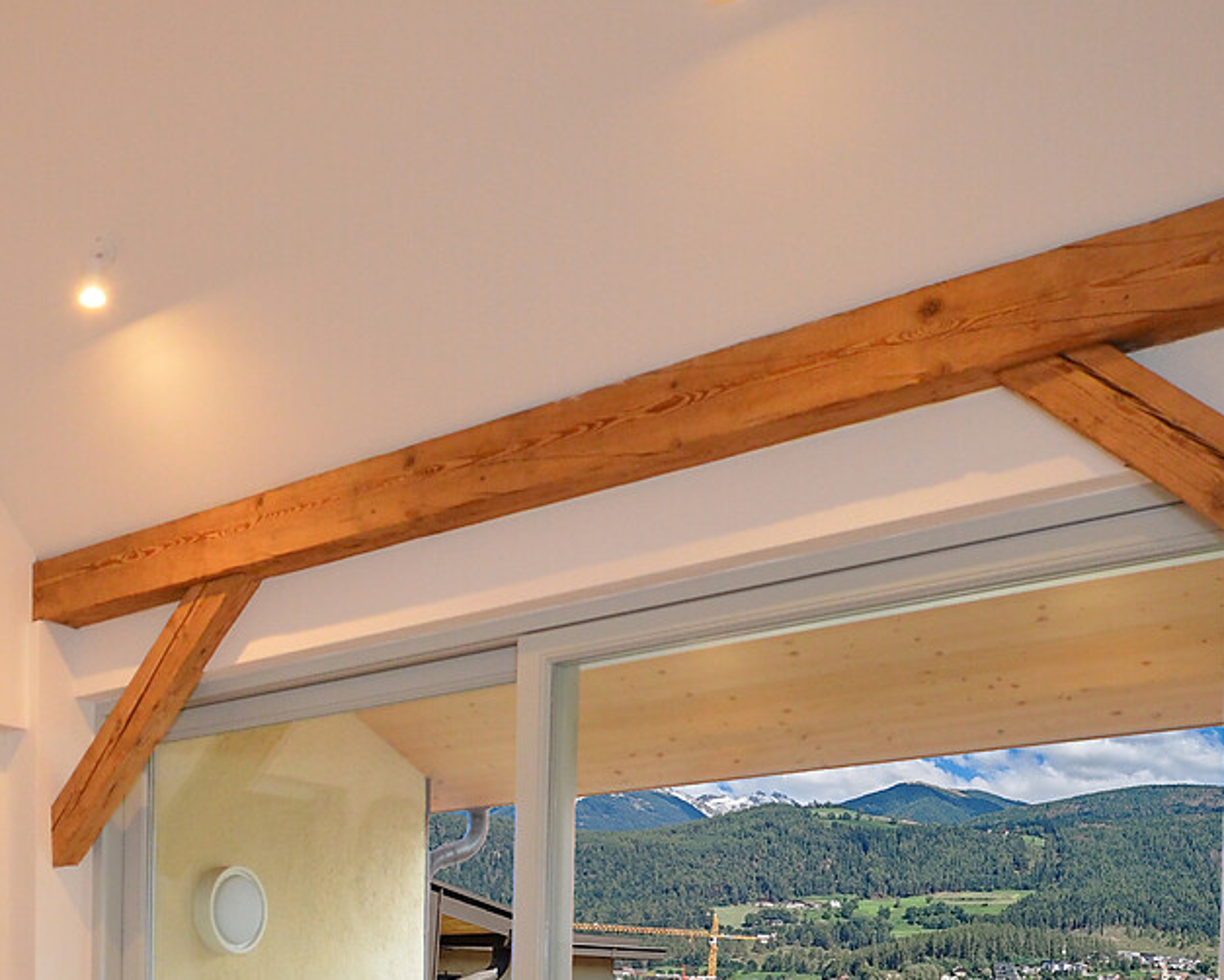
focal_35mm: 43
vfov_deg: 31.4
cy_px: 1052
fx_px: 1558
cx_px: -4
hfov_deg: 38.1
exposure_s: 1/60
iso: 900
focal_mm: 10
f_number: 4
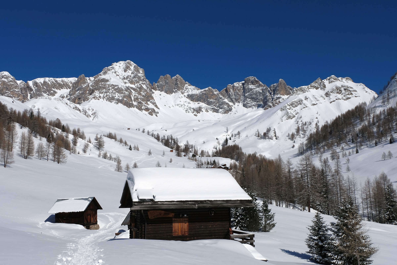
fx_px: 364
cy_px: 132
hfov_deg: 57.2
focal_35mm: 33
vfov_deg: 40.0
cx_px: 198
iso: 200
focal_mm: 22.2
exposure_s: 1/2200
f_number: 9
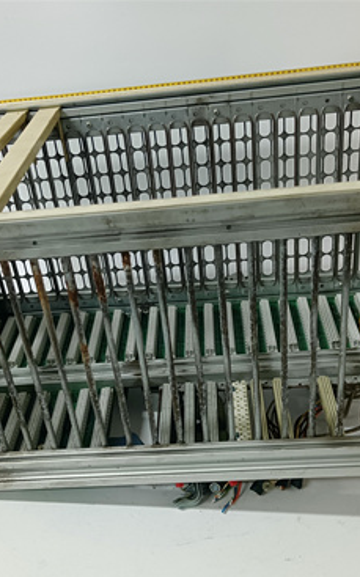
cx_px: 157
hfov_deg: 32.7
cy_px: 293
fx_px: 613
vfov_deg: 50.4
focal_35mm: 39
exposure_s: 1/33.3
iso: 701
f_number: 1.9
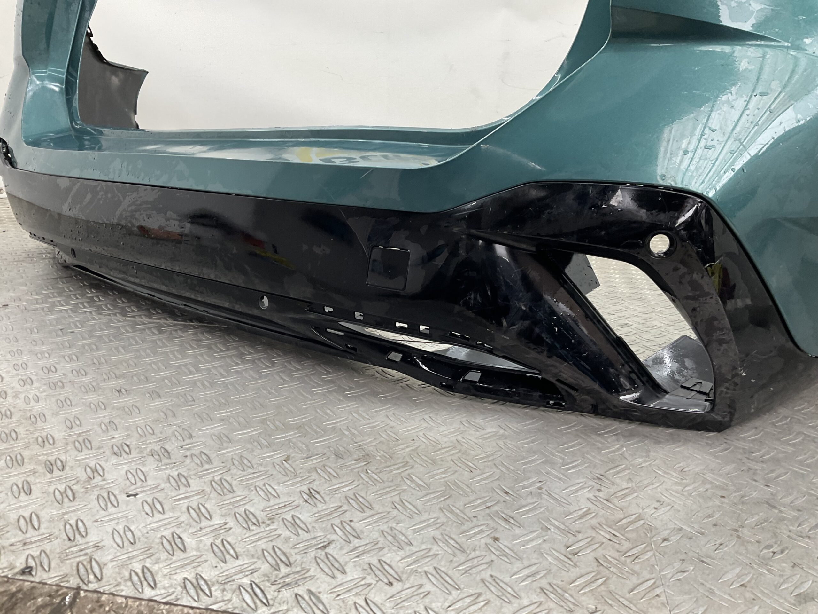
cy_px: 307
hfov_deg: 61.7
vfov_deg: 48.2
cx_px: 409
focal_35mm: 29
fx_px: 685
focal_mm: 3
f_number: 1.8
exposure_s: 1/120
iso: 40
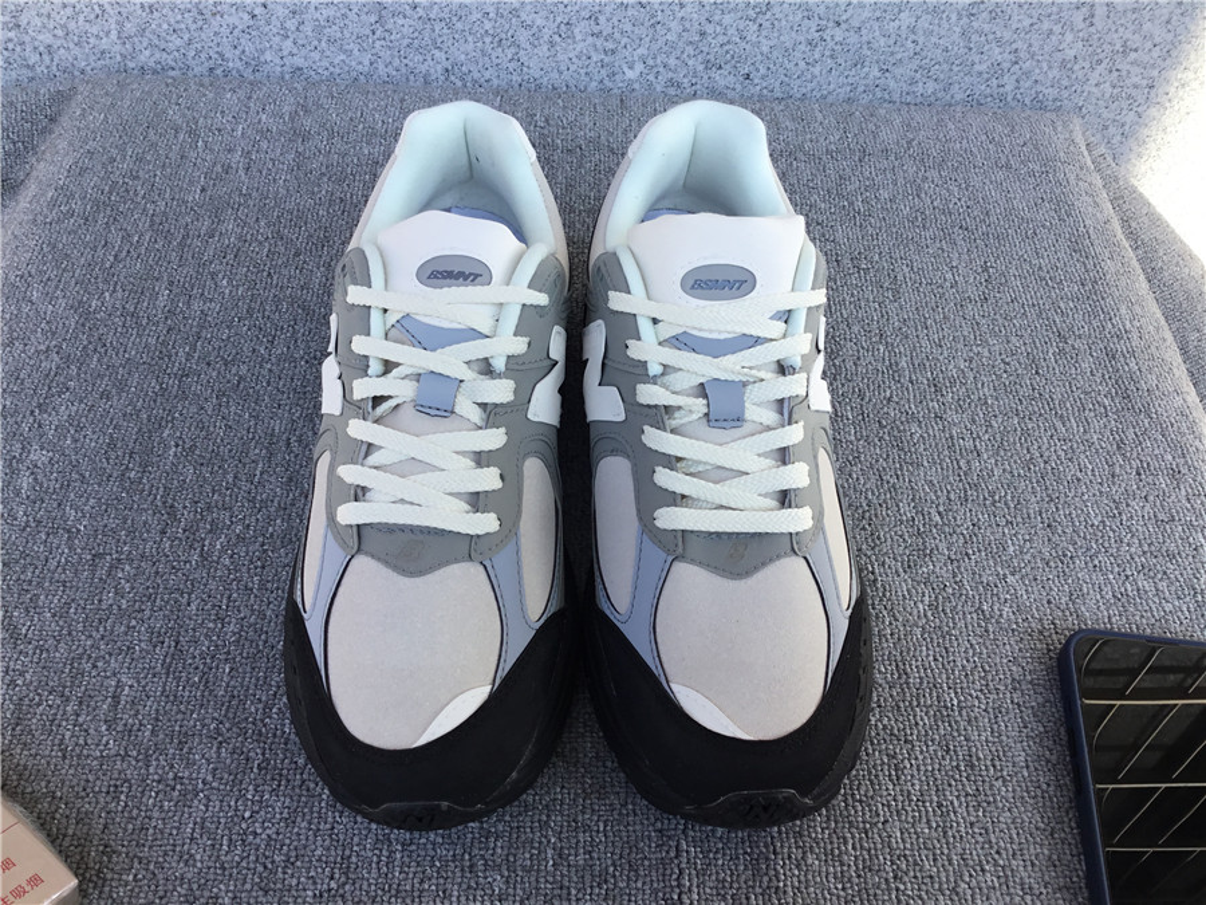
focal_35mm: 31
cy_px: 452
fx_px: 1080
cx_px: 603
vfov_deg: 45.4
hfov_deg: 58.4
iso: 25
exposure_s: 1/395
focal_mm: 3.3
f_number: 2.4
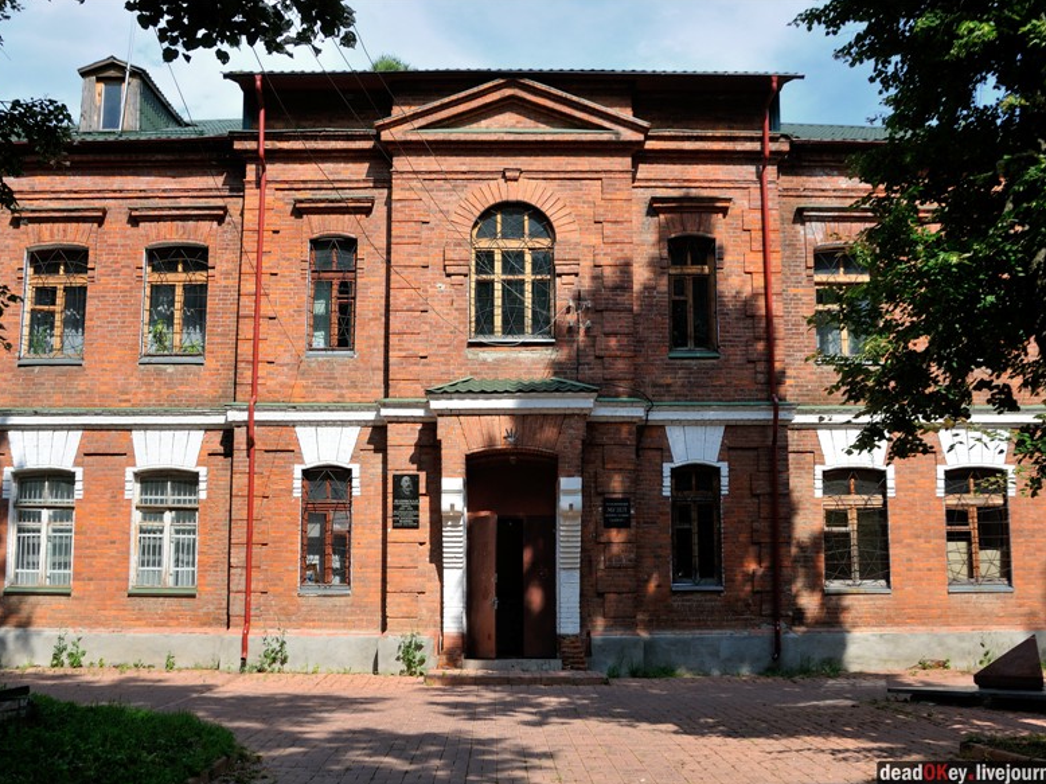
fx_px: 1208
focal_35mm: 40
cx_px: 523
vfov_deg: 35.9
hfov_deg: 46.8
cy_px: 397
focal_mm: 24
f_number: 6.3
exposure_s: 1/640
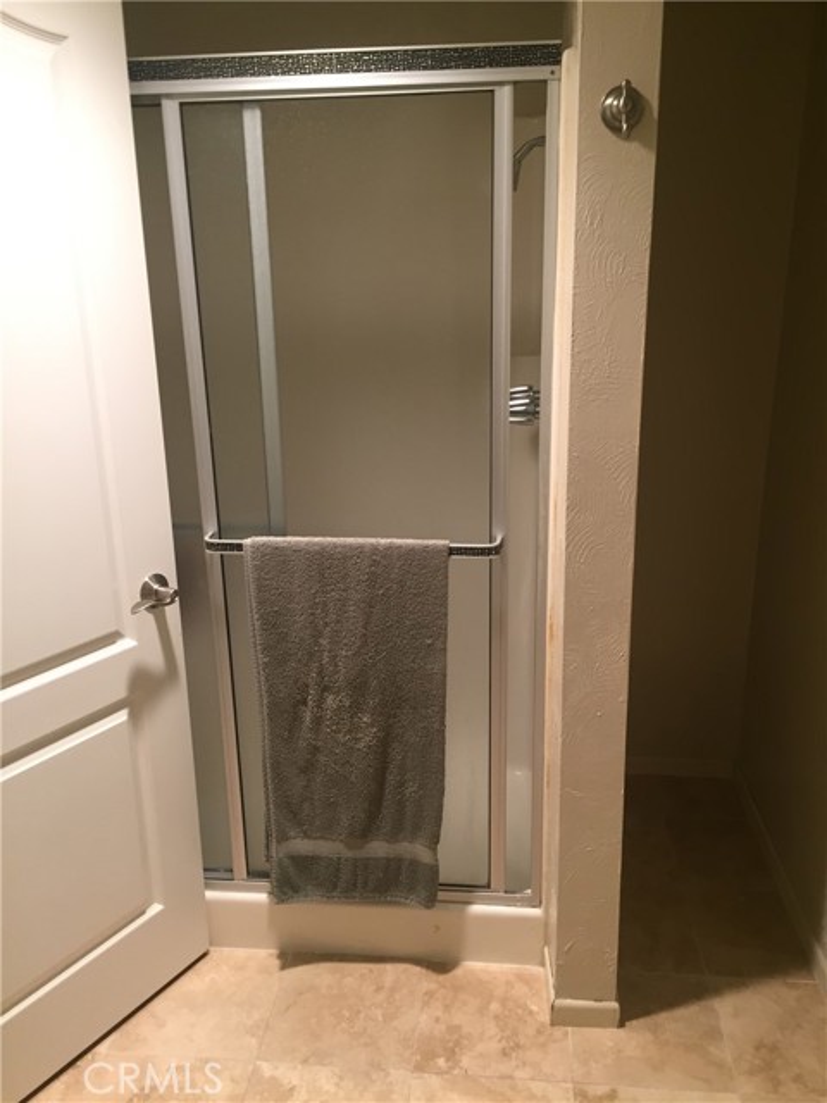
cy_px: 552
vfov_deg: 61.7
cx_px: 414
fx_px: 924
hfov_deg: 48.2
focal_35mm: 29
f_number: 2.2
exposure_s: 1/30
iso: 64
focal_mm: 4.15
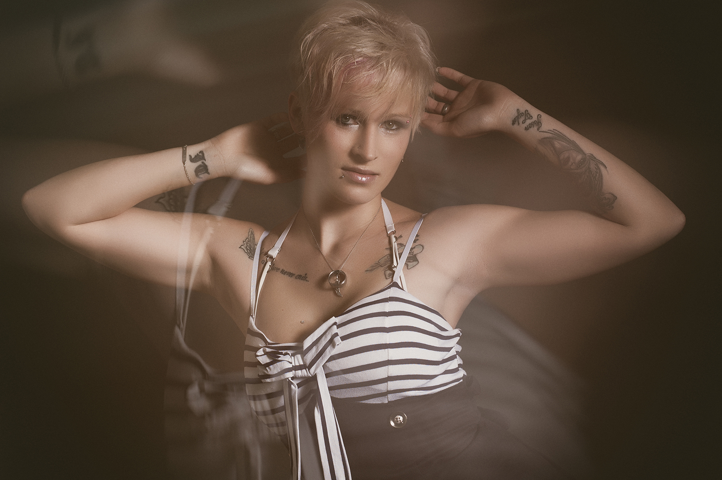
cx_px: 361
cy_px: 240
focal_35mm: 75
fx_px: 1503
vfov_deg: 18.2
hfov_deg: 27.0
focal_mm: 50
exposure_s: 1/500
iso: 200
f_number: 9
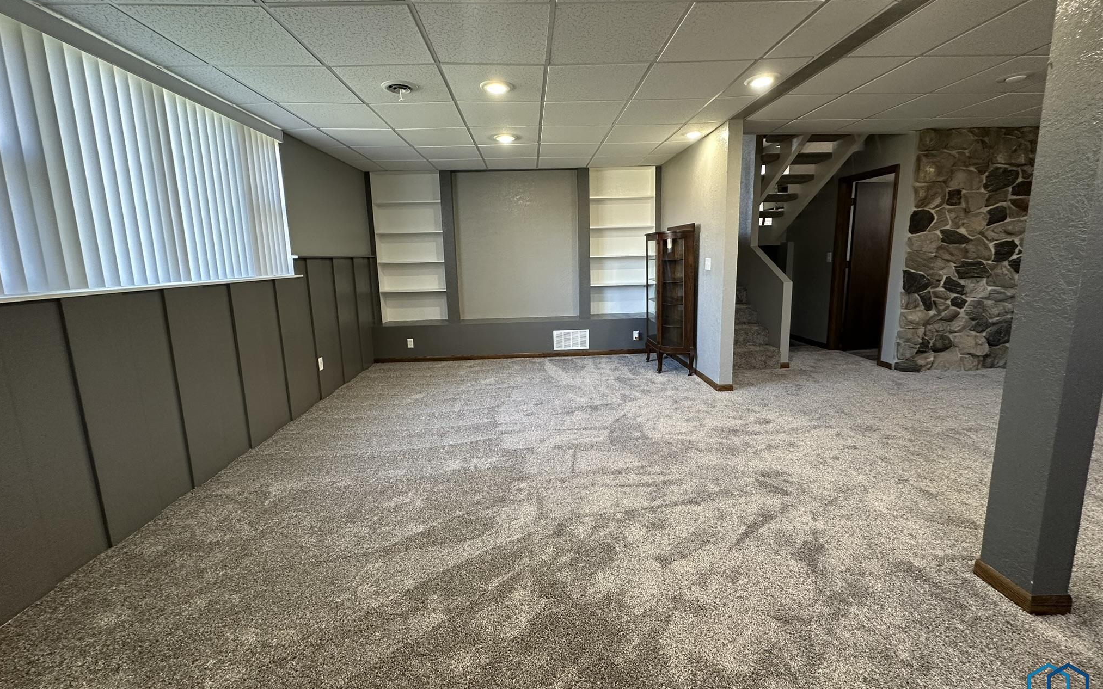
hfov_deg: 101.5
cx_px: 547
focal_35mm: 15
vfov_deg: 74.7
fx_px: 451
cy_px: 328
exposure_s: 1/60
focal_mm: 2.22
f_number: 2.2
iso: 200
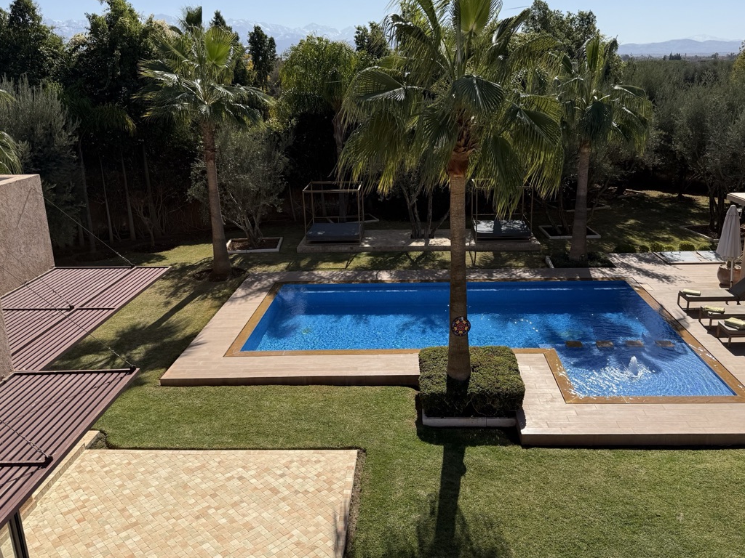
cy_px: 250
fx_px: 646
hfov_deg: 59.9
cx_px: 401
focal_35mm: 30
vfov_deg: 46.7
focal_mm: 6.76
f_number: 1.78
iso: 80
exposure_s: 1/5319
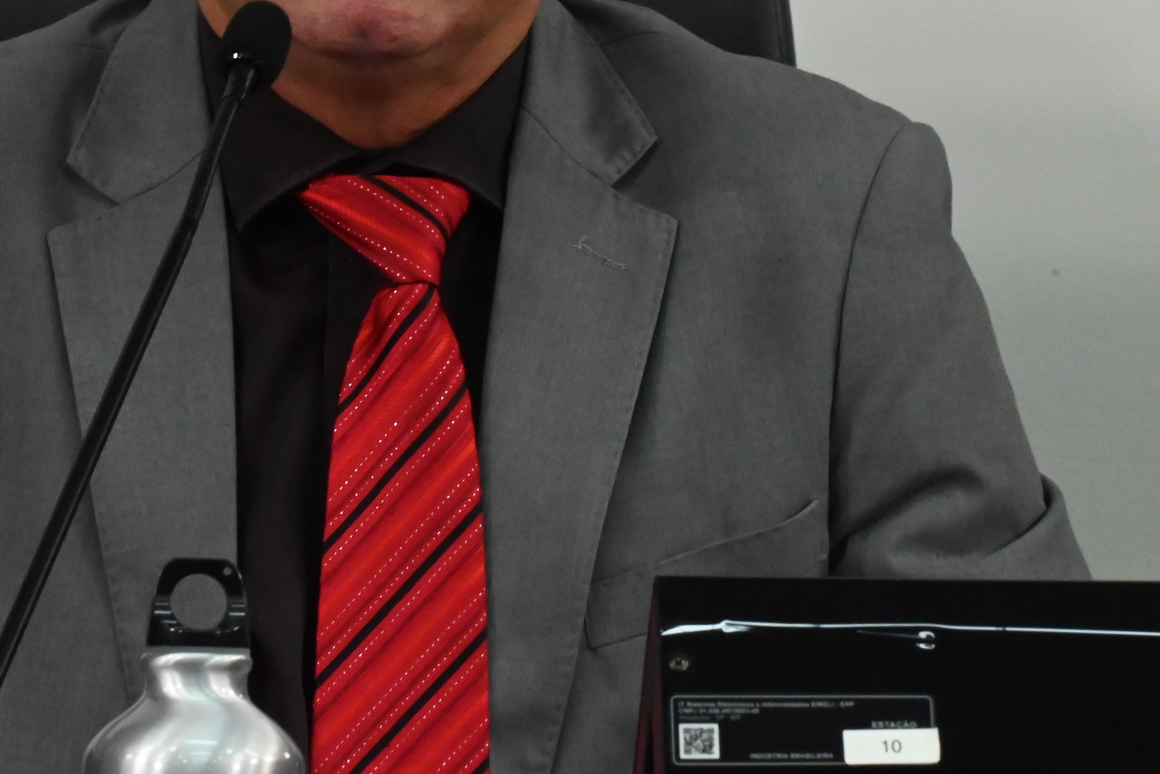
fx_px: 13797
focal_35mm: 428
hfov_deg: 4.8
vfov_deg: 3.2
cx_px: 443
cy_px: 6
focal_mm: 200
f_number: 22
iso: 8000
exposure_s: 1/60
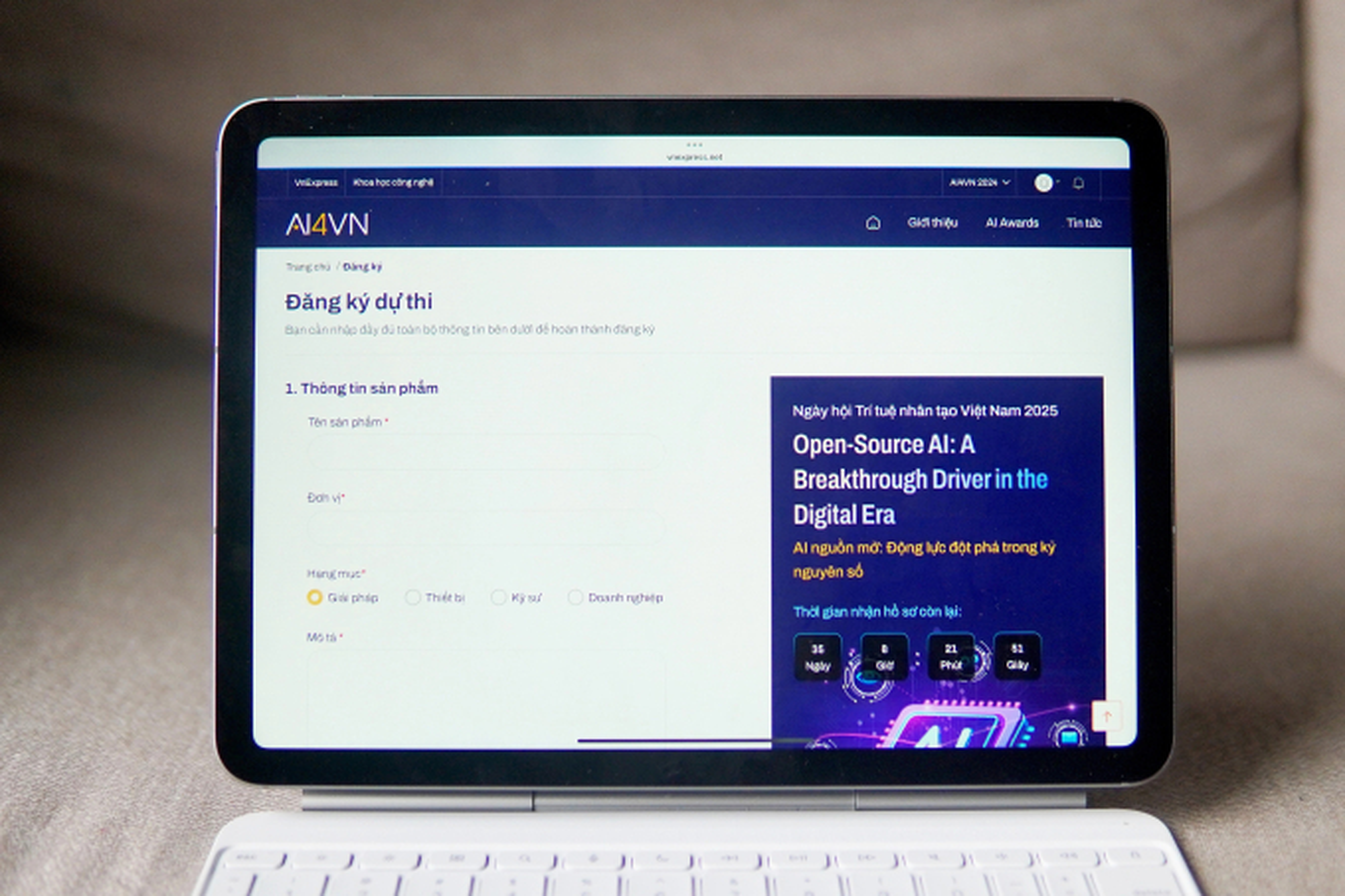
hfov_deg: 43.6
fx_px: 1681
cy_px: 448
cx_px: 672
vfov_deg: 29.9
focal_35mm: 45
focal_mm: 30
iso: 640
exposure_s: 1/4000
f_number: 1.6
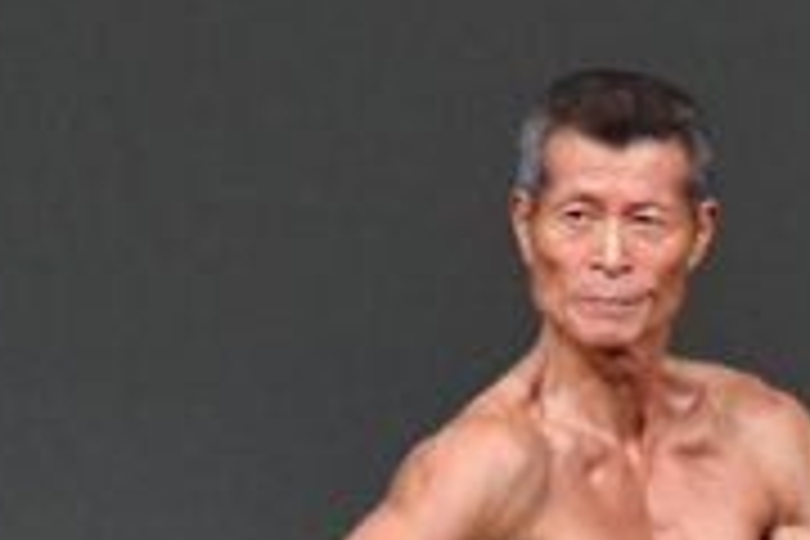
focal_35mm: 1487
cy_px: 932
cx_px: 668
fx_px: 33455
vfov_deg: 0.9
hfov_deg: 1.4
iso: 4000
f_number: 5.6
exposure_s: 1/400
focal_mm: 230
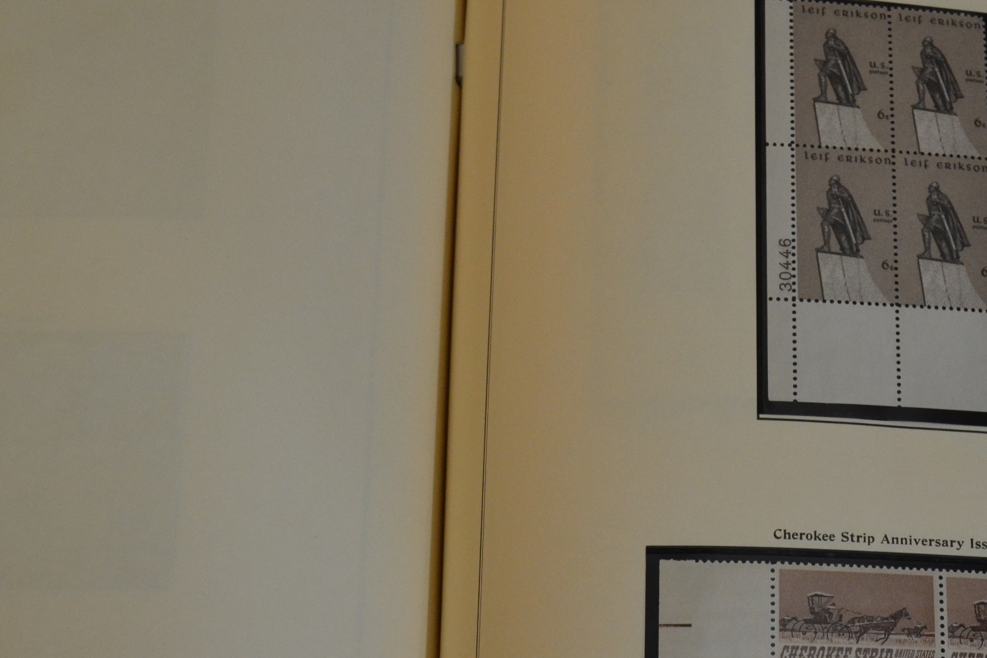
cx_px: 790
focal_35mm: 74
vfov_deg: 18.4
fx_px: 2029
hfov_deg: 26.8
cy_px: 402
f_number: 4
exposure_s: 1/60
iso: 1000
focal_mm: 26
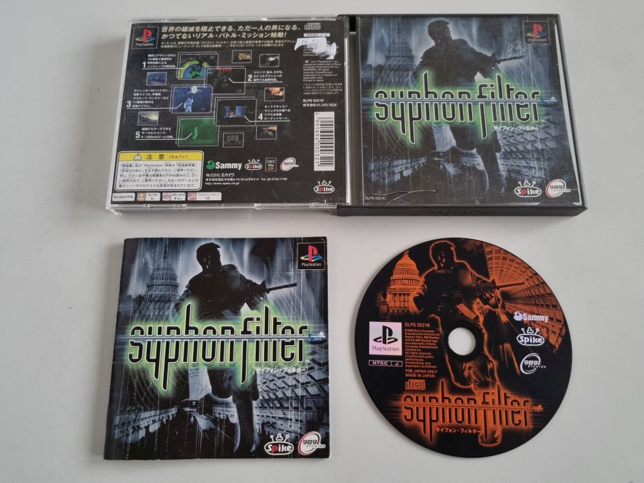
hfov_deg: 67.3
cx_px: 322
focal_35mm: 26
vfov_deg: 53.1
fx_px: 484
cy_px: 242
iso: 640
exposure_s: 1/25
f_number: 1.8
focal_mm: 5.4
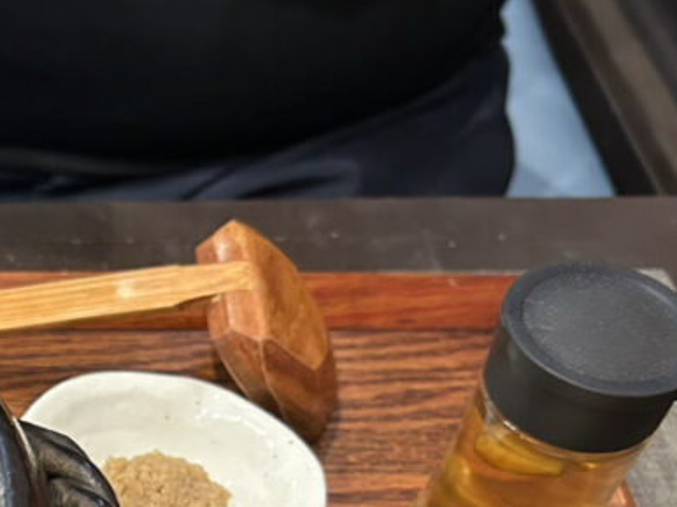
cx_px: -32
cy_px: 584
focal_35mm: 69
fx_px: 1349
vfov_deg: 20.1
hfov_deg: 26.4
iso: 500
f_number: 1.5
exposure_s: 1/40
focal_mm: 5.7
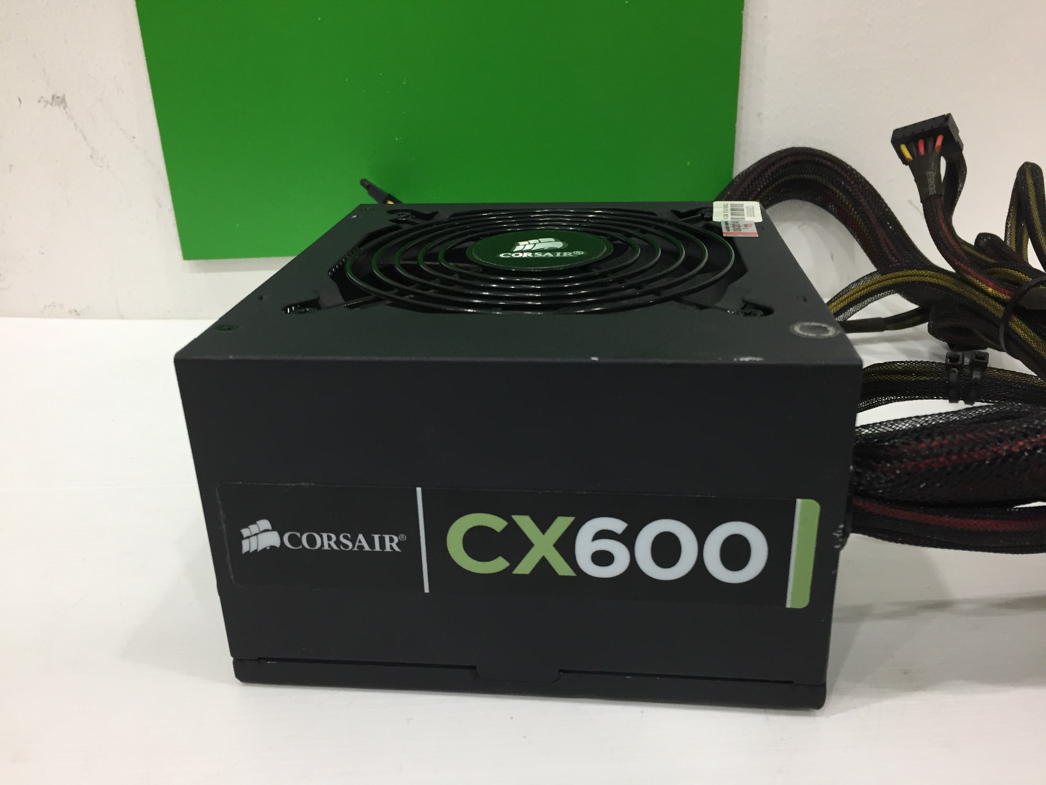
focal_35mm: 29
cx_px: 523
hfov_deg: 61.7
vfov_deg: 48.2
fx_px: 876
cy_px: 392
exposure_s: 1/33
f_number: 2.2
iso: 100
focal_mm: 4.15
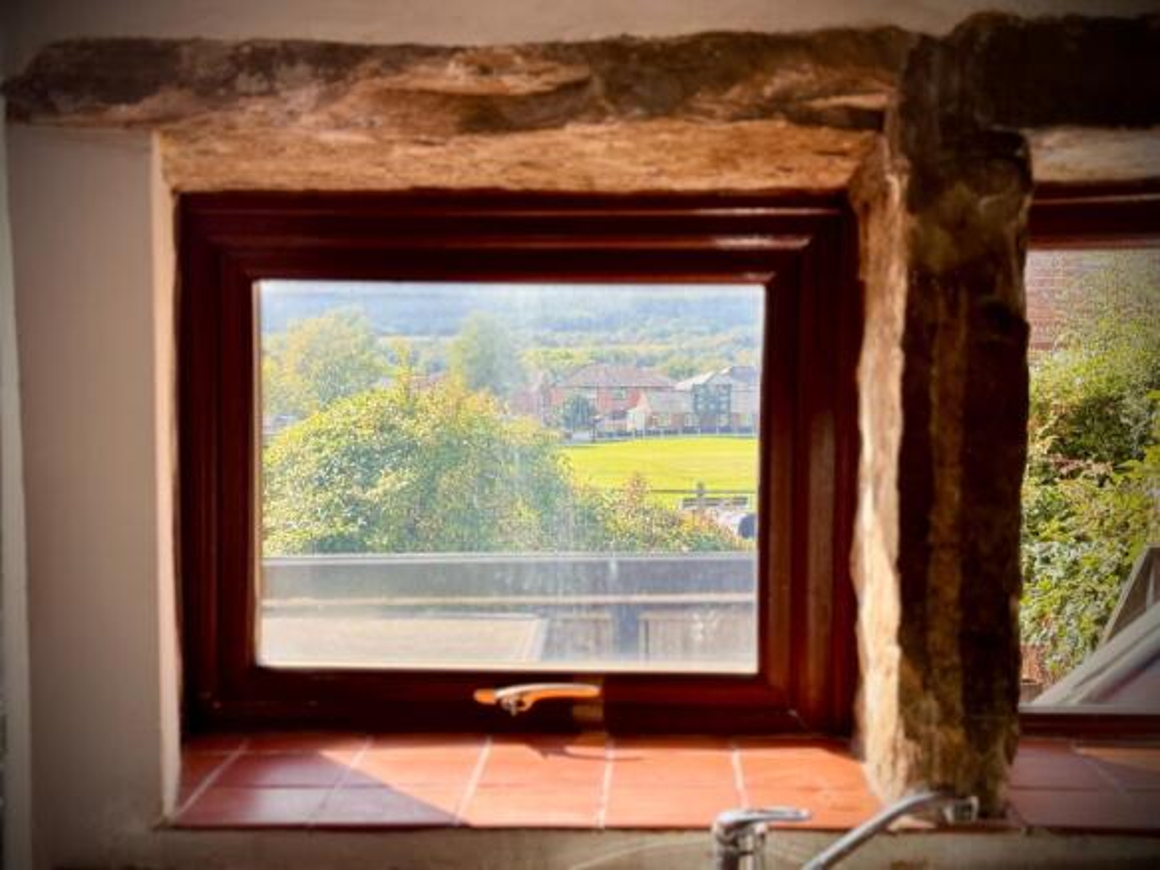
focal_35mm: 48
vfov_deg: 30.3
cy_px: 435
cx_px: 580
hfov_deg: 39.7
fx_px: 1608
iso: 64
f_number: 1.78
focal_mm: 6.76
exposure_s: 1/900
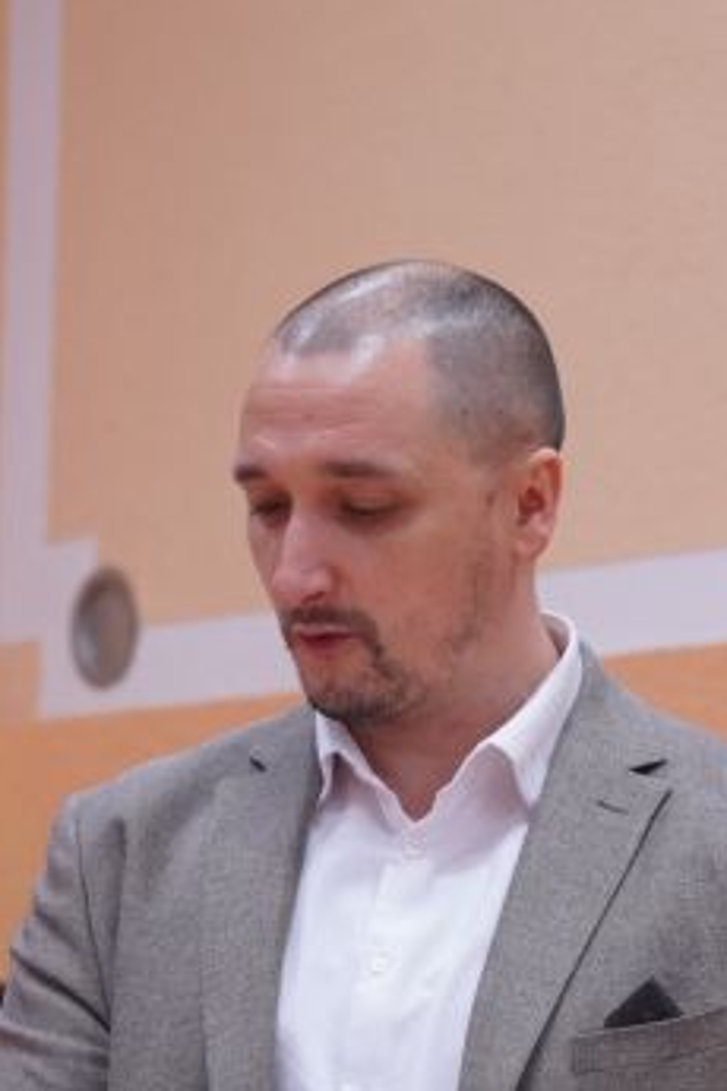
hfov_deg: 6.4
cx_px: 382
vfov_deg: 9.5
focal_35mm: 215
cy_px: 1044
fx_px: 6512
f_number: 3.5
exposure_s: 1/125
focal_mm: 50
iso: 2000
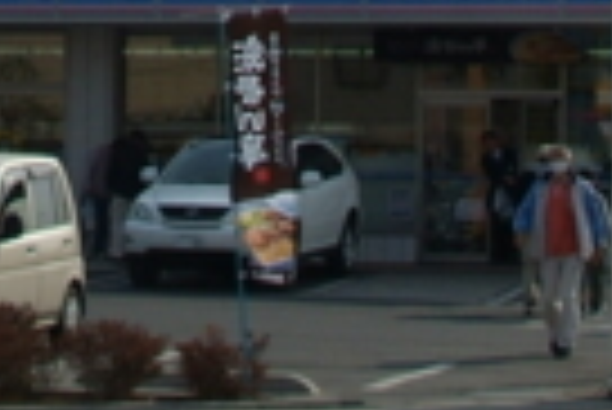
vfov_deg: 6.4
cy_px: -119
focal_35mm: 212
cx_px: 72
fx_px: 3608
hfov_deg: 9.7
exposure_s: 1/750
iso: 200
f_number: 8
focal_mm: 24
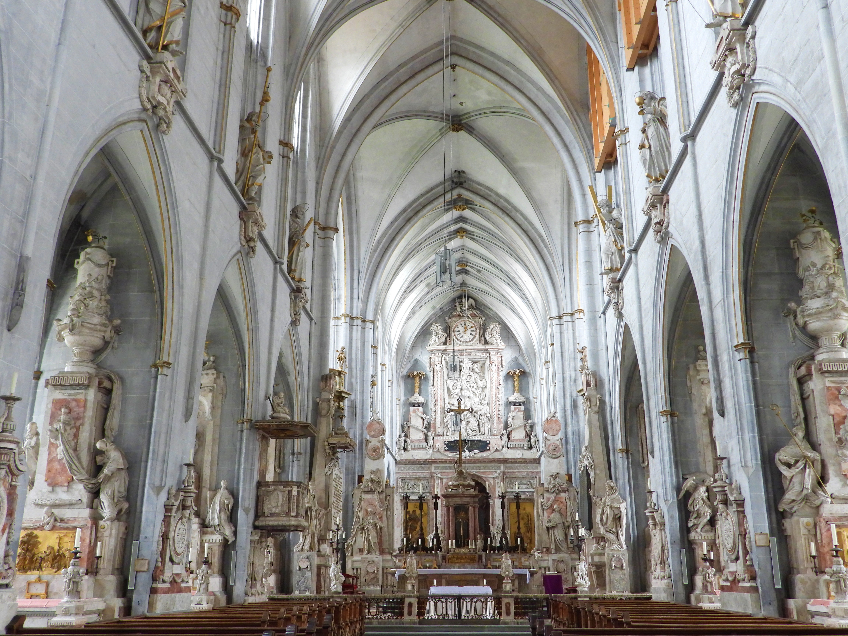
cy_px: 318
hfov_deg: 56.8
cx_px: 424
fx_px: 784
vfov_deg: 44.2
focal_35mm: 32
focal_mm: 5.8
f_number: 3.2
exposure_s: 1/30
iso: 400
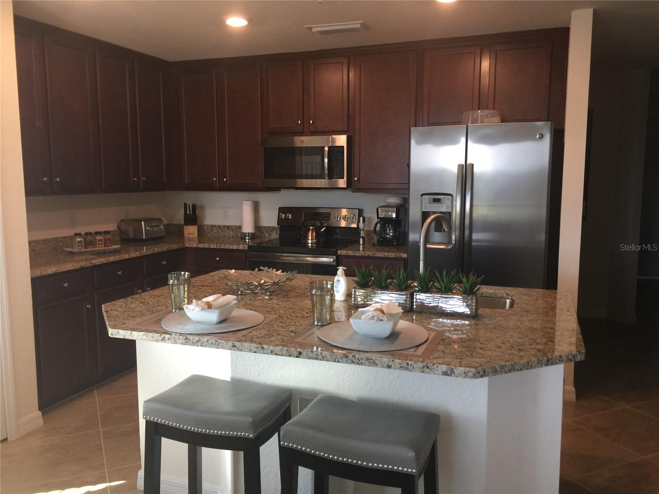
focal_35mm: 29
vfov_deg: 48.2
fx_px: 552
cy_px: 247
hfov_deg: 61.7
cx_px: 330
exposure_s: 1/30
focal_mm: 4.15
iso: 32
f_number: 2.2
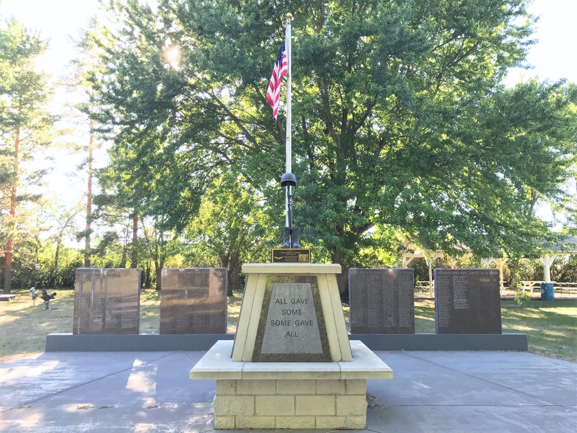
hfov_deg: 63.4
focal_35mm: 28
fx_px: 467
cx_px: 288
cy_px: 216
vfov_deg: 49.7
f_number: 1.8
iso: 40
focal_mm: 3.99
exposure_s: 1/120
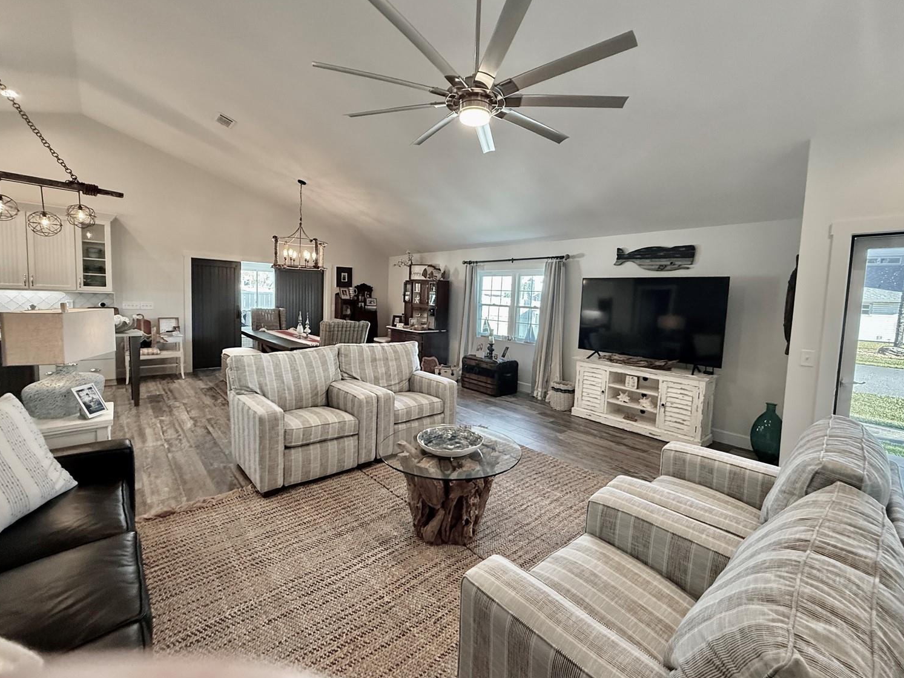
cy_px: 327
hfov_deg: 98.1
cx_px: 467
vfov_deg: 81.7
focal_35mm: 15
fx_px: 392
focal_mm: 2.22
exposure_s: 1/120
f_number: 2.2
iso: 500
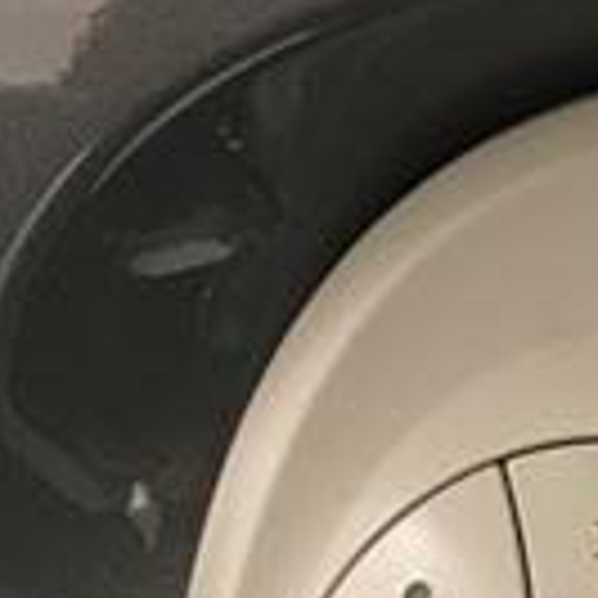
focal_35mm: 154
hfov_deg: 9.8
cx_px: 1506
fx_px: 3010
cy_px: 247
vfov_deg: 11.3
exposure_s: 1/24
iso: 200
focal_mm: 4.15
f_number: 2.2
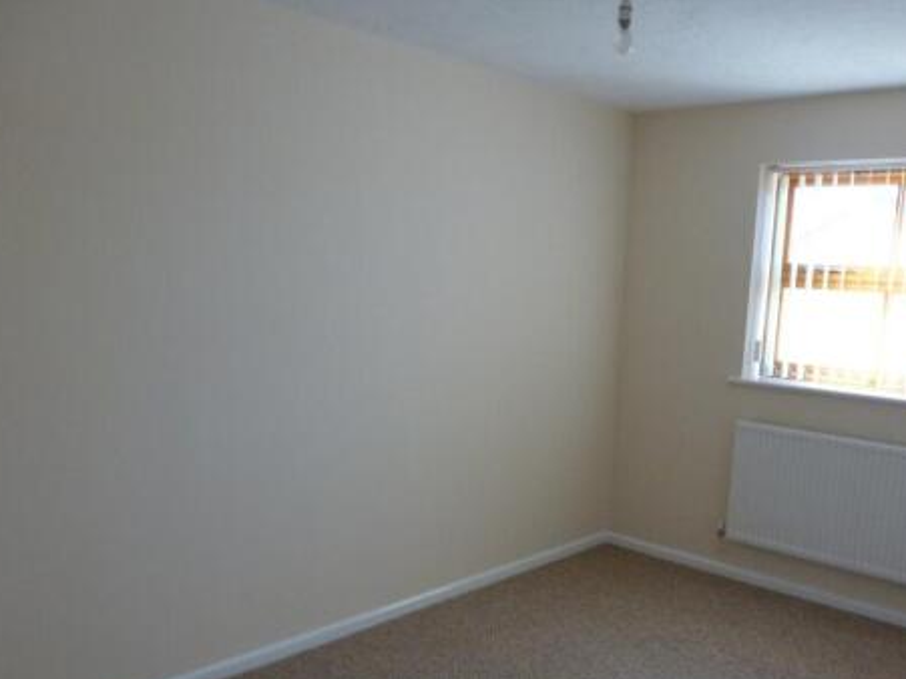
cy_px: 437
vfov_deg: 44.9
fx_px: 811
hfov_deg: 58.1
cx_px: 523
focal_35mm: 31
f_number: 3.3
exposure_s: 1/60
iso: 320
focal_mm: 4.3
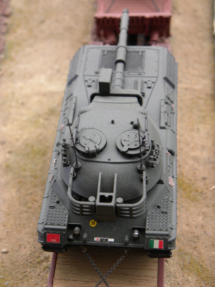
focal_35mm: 66
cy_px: 144
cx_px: 108
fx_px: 547
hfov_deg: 22.3
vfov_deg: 29.4
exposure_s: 1/62.3
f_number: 3.5
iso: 167
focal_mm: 11.8
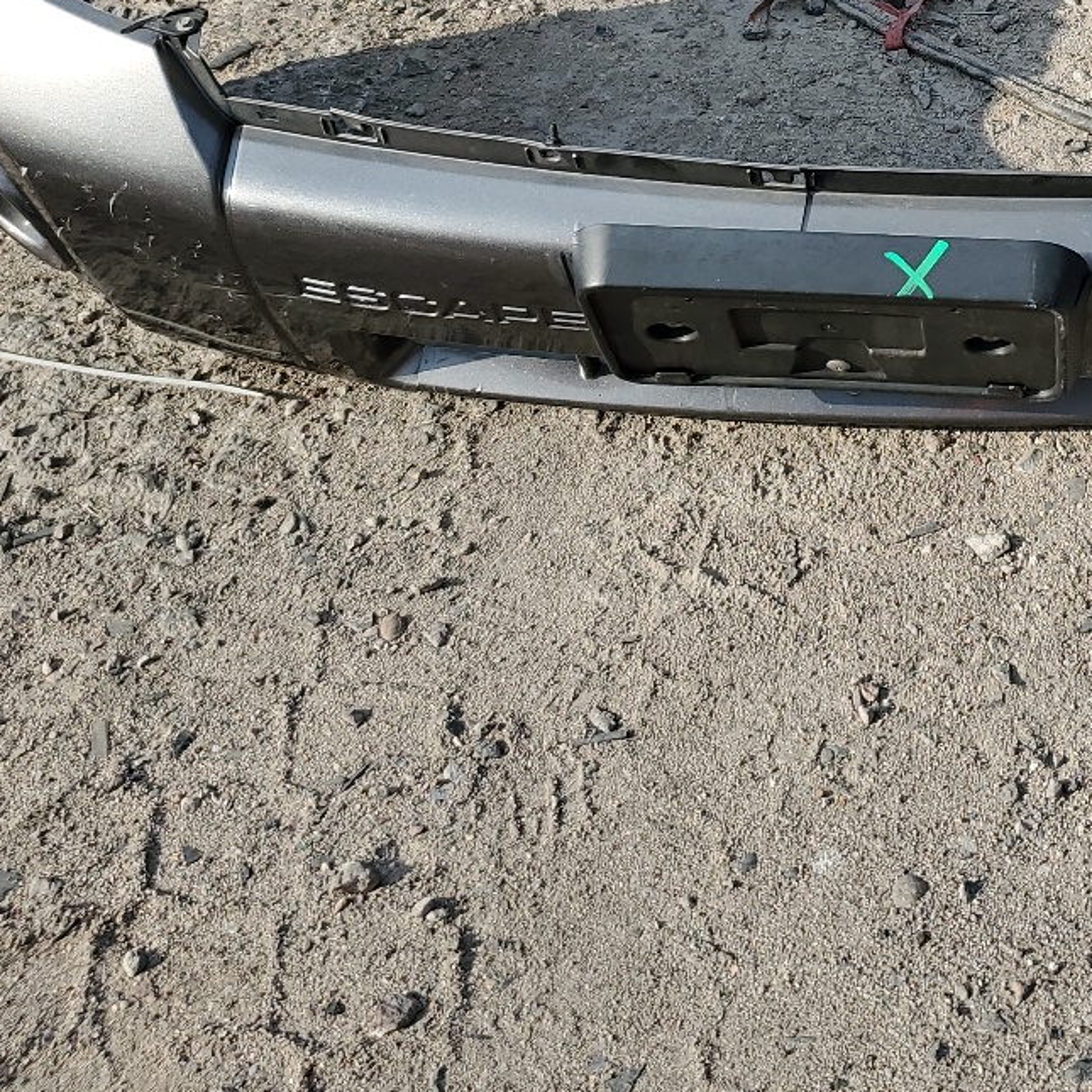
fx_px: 2034
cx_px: 928
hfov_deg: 29.1
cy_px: 142
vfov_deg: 29.0
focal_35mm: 57
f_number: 1.5
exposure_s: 1/2500
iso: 50
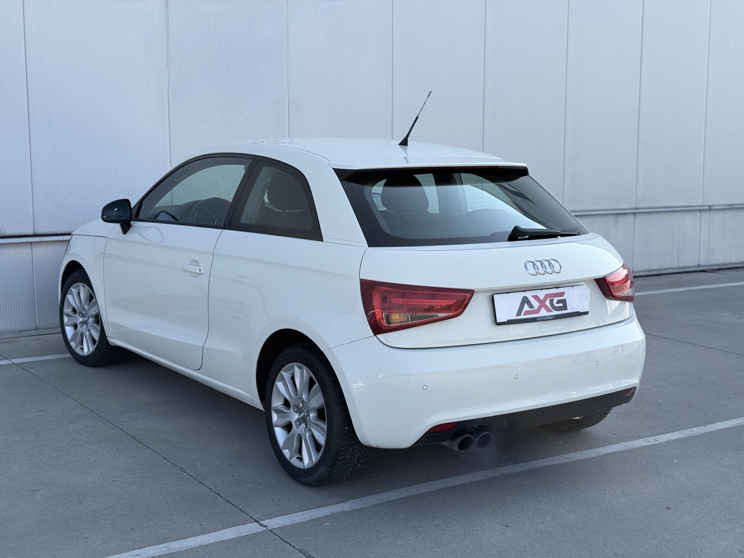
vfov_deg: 30.3
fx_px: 1032
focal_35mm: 48
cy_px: 279
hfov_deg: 39.7
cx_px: 372
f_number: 1.78
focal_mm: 6.76
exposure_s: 1/2208
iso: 64
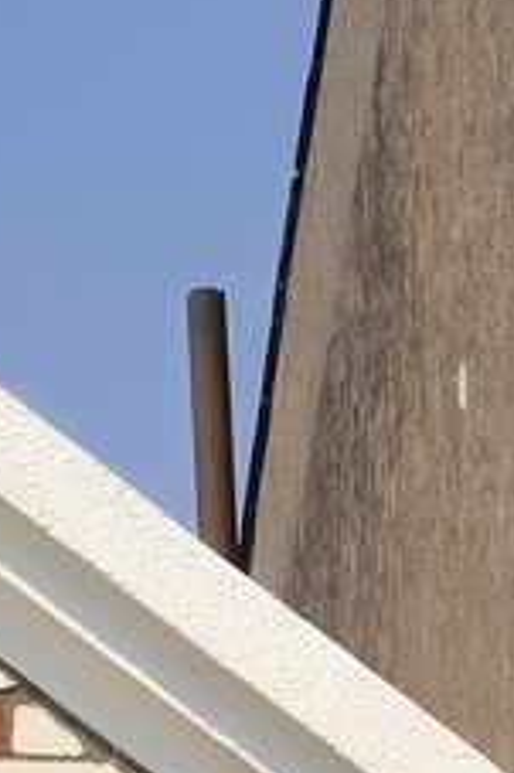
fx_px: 12697
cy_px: 2207
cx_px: -861
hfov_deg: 2.3
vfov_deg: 3.4
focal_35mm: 592
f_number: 8.5
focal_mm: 56
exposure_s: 1/160
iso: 100
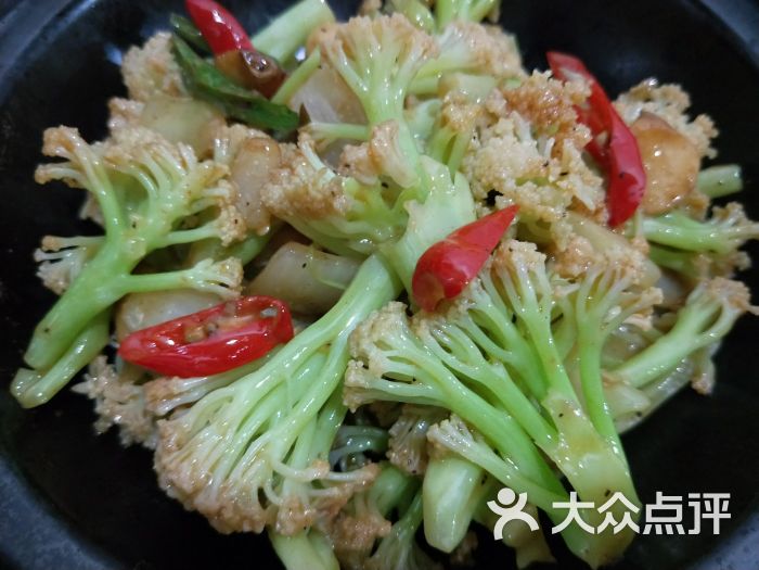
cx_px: 380
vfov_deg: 54.9
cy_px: 285
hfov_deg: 69.4
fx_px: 548
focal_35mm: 25
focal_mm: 4.27
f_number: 1.7
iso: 568
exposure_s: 1/25
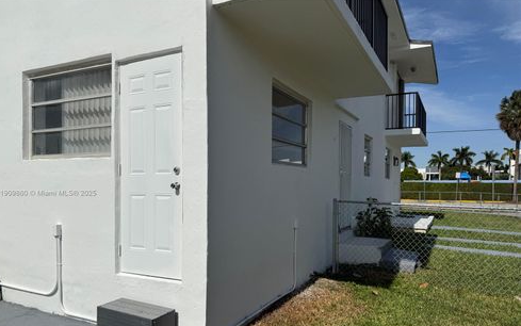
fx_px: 369
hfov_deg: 70.4
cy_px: 193
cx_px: 256
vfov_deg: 47.4
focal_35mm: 26
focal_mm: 6.76
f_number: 1.78
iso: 64
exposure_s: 1/14286
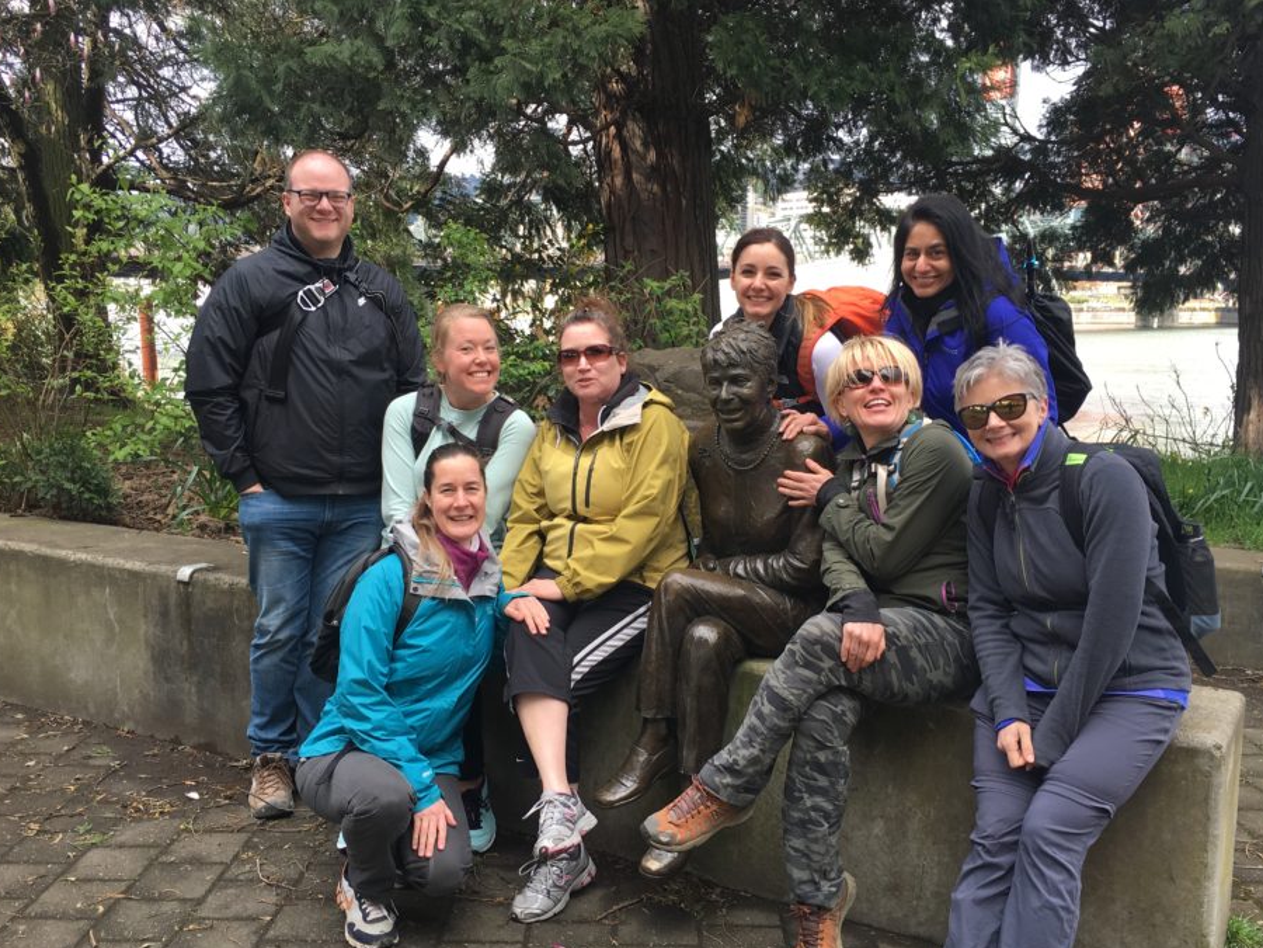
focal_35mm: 33
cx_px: 654
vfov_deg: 42.9
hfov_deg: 55.3
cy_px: 515
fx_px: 1204
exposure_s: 1/210
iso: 25
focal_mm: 4.15
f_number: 2.2
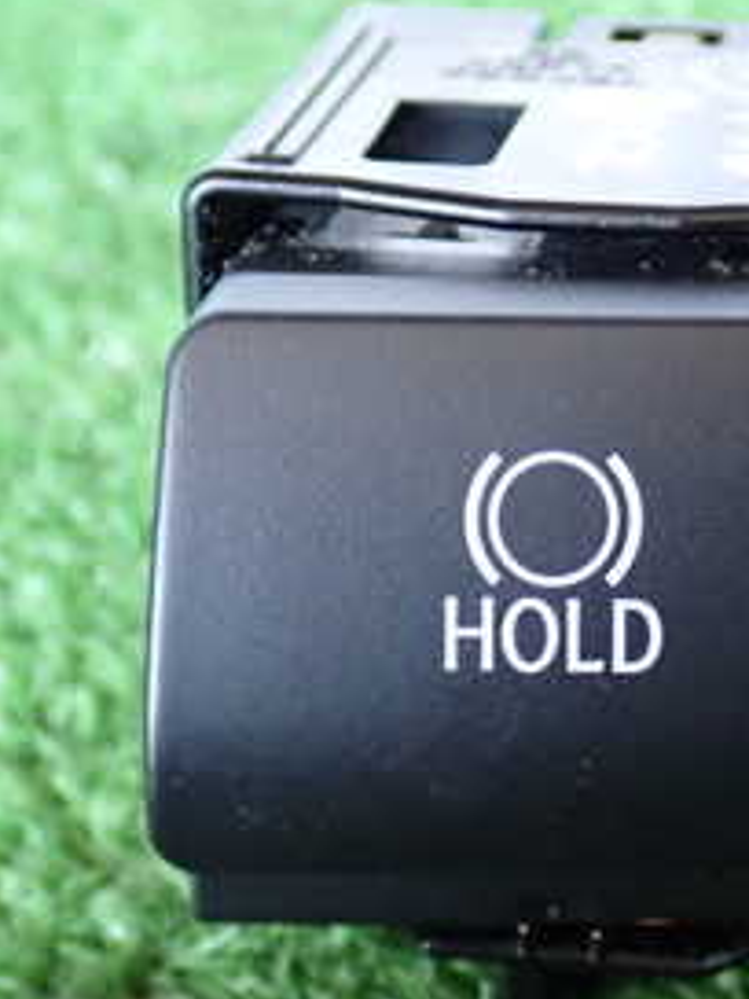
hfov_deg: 15.2
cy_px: 511
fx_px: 2798
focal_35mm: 97
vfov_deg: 20.2
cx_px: 562
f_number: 2.9
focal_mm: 7.84
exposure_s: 1/40
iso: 800
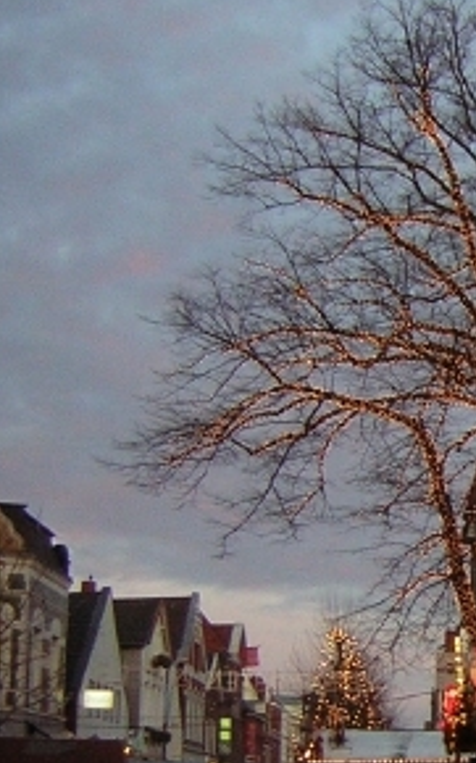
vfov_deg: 25.9
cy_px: 550
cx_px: 744
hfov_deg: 15.1
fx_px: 1641
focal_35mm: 79
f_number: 2.6
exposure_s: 1/60.1
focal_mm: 4.7
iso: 128
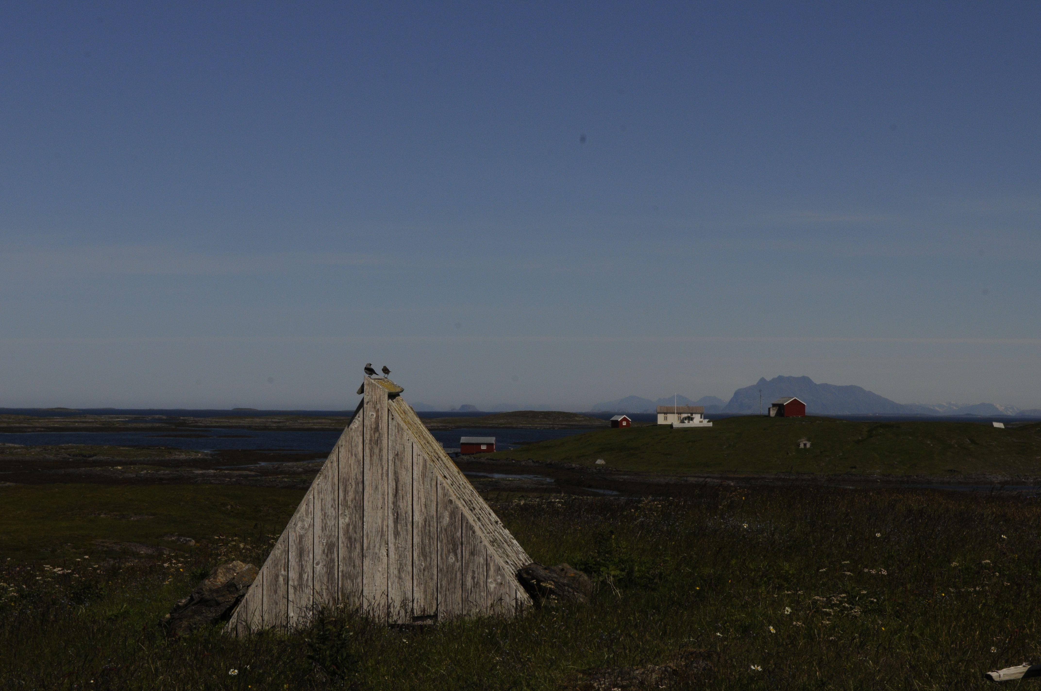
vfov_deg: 17.4
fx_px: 2253
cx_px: 520
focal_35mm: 78
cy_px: 346
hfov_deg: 26.0
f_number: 16
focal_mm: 52
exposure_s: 1/1000
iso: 400
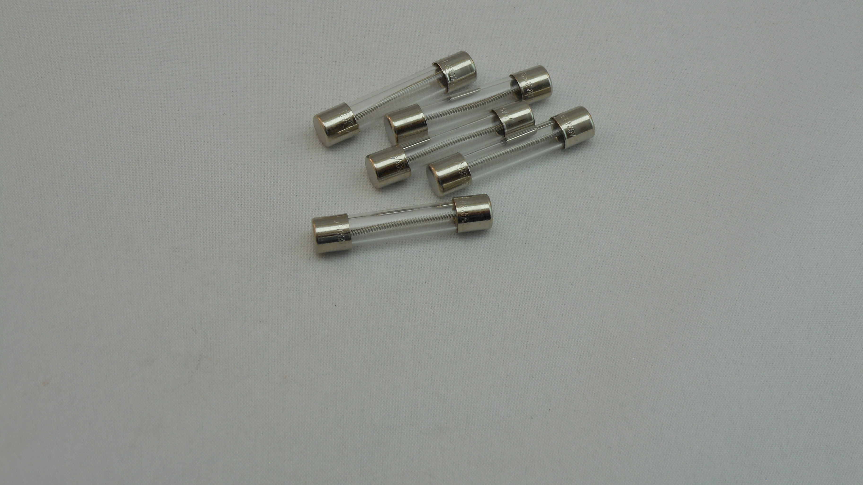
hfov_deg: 25.3
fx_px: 1922
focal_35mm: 84
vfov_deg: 14.4
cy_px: 193
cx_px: 432
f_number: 5.5
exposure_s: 1/50
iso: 80
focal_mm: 13.8
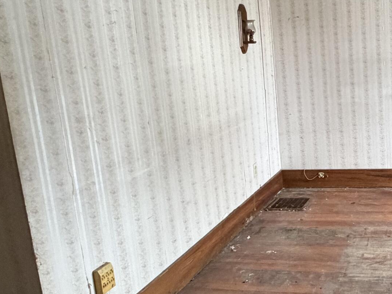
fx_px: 442
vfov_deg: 36.6
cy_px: 109
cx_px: 403
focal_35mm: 39
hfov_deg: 40.9
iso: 500
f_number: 2.2
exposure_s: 1/60
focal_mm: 2.22
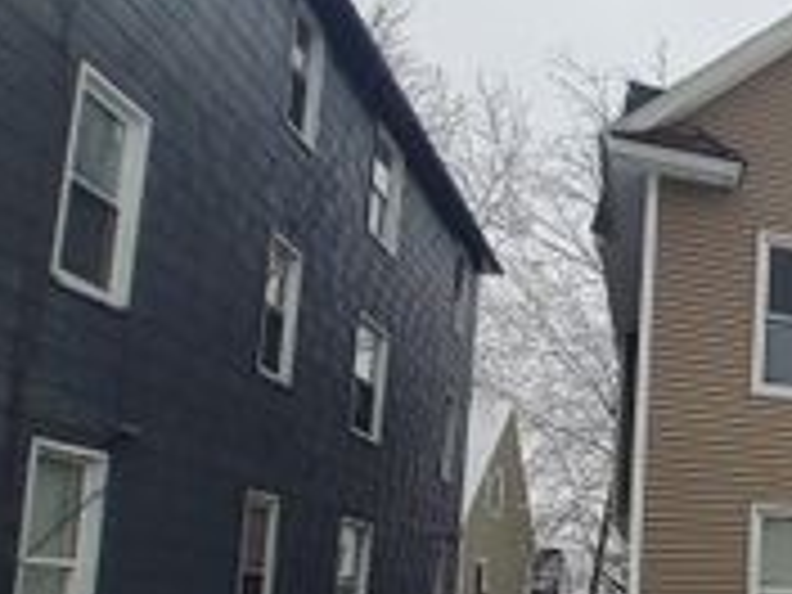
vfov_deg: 36.9
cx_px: 1030
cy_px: 502
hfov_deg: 34.9
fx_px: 847
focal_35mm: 37
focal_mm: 1.13
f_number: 2.2
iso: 50
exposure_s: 1/155
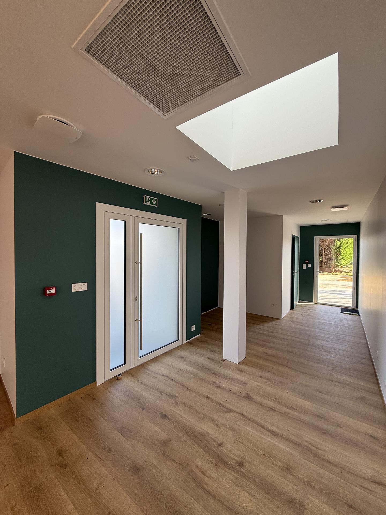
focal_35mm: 14
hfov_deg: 85.7
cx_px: 193
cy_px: 258
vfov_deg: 102.1
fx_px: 208
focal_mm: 2.22
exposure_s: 1/116
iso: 64
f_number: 2.2
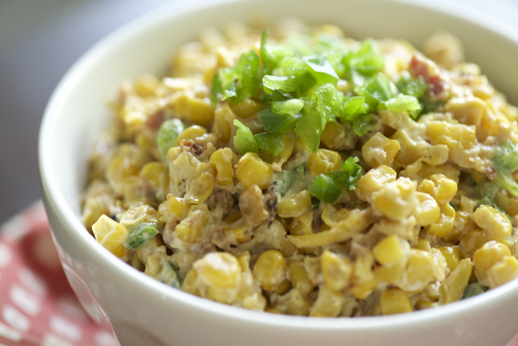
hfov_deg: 19.4
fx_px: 1511
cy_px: 173
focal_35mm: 105
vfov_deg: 13.1
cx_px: 259
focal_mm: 105
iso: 560
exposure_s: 1/50
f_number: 5
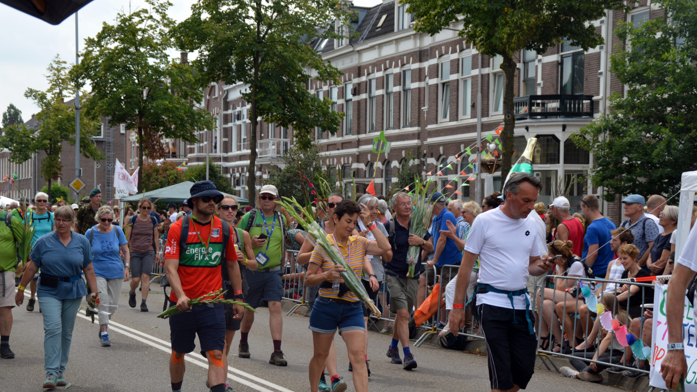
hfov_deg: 27.9
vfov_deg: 15.9
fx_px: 1405
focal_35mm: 76
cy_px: 211
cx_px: 349
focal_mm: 48
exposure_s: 1/250
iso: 100
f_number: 7.1
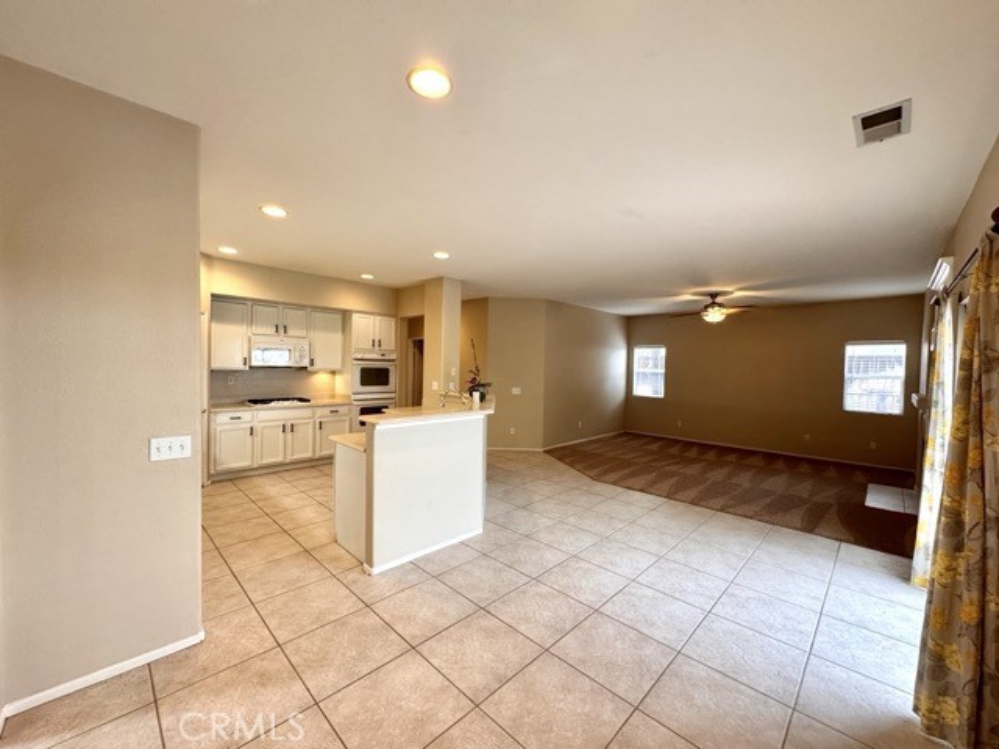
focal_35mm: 14
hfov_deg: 102.1
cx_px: 500
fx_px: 404
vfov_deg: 85.7
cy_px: 374
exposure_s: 1/120
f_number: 2.2
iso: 320
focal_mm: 2.22
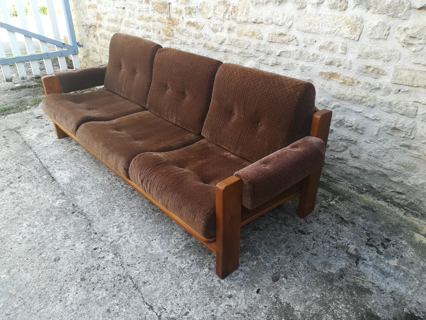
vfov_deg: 53.1
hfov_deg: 67.3
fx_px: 320
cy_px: 160
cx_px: 213
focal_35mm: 26
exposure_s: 1/50
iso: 64
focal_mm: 3.83
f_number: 2.2
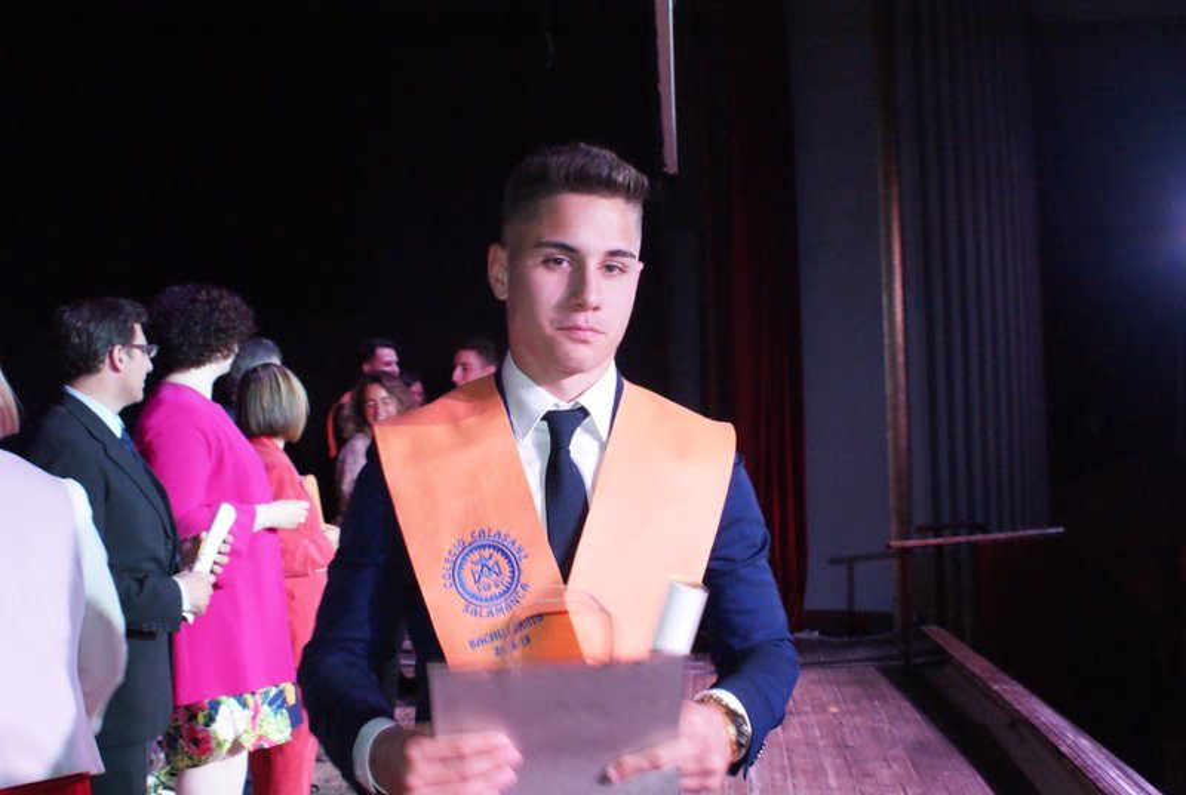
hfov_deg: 49.5
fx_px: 1287
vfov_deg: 34.3
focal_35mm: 39
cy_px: 398
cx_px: 593
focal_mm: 26
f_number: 5.6
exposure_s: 1/60
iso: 1600
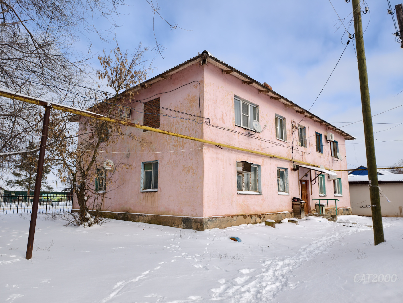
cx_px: 202
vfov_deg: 58.9
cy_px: 152
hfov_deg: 73.9
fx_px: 268
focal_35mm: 23
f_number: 1.57
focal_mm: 6.54
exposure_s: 1/2463
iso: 71
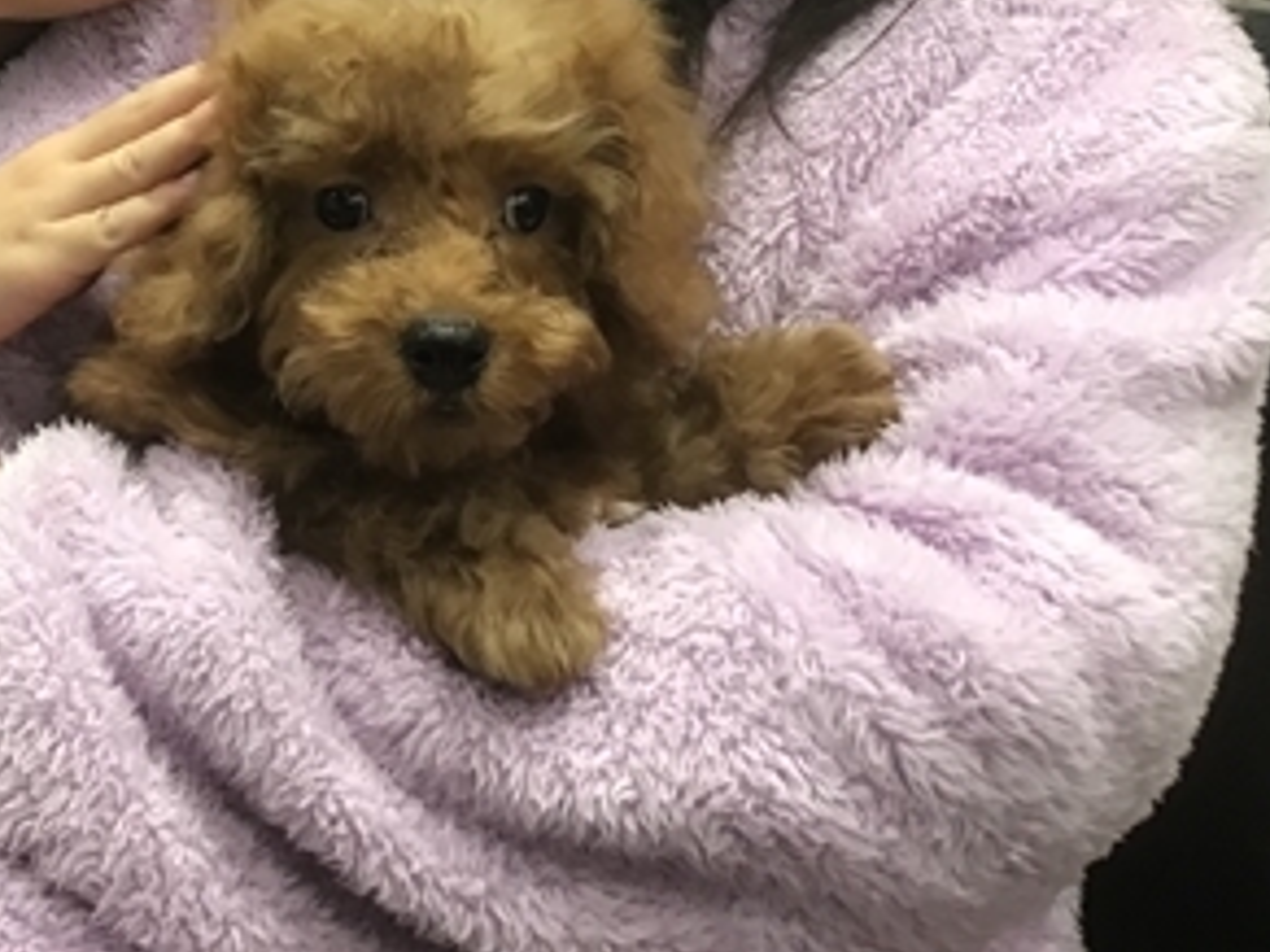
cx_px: 192
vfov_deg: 22.0
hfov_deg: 29.3
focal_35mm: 64
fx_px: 2347
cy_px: -9
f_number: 2.4
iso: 80
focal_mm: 3.3
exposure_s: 1/30
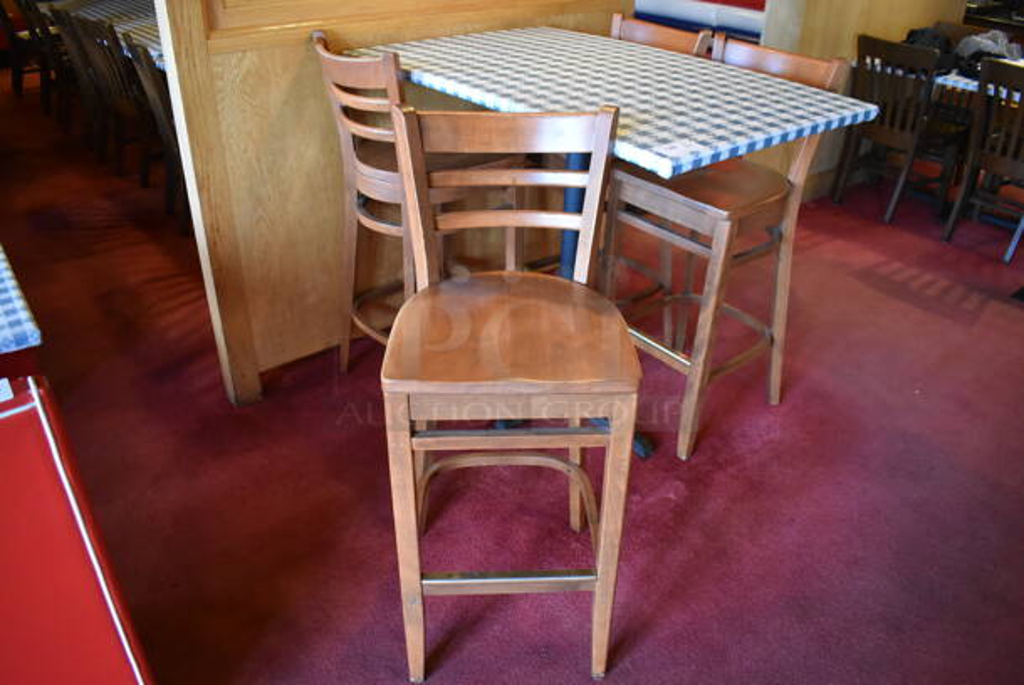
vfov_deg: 48.0
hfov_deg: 67.3
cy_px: 342
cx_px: 512
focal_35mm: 27
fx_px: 769
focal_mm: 18
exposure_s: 1/125
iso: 3600
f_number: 3.5
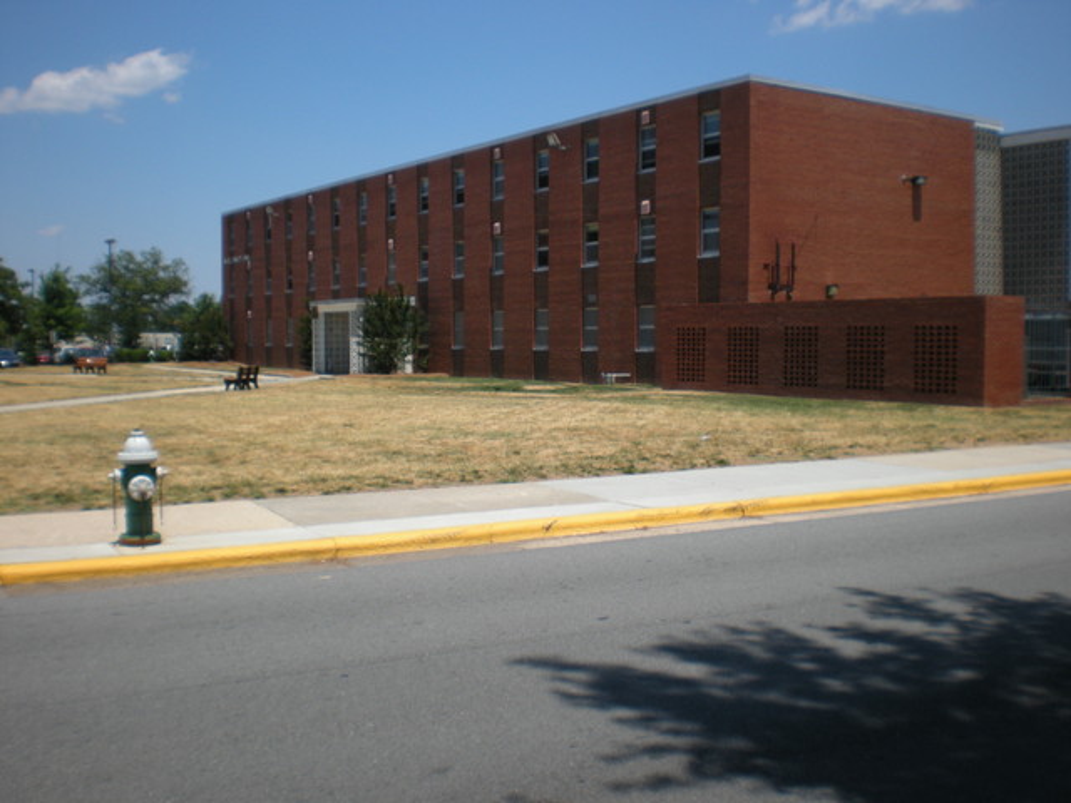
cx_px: 536
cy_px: 402
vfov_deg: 37.7
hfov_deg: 49.0
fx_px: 1176
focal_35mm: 38
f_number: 4.6
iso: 64
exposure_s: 1/475
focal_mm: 6.3
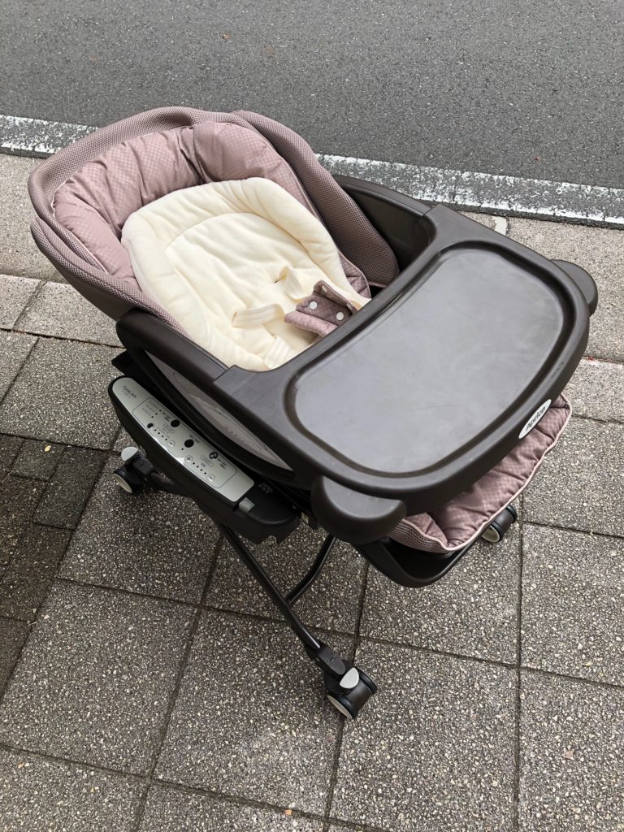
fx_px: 673
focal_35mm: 28
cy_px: 416
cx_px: 312
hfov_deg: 49.7
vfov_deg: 63.4
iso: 20
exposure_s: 1/274
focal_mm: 3.99
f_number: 1.8
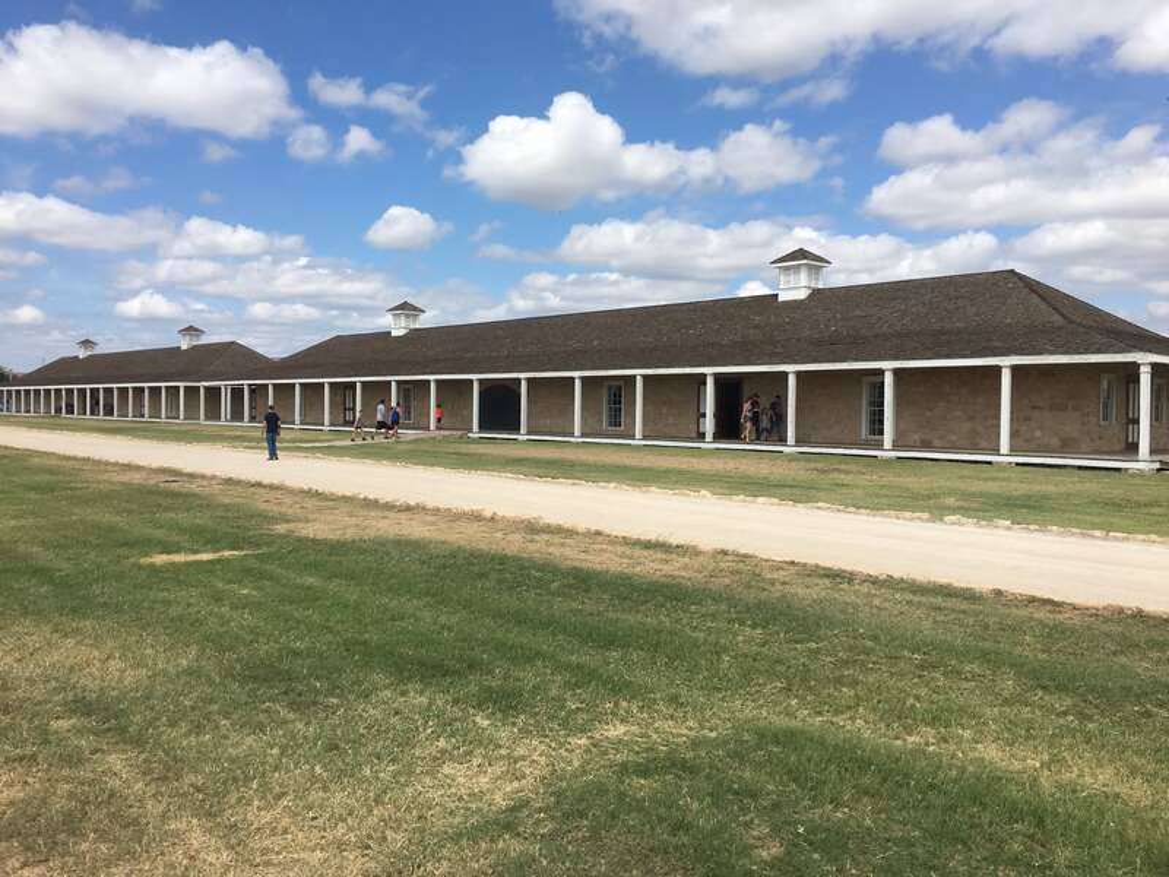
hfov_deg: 61.7
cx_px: 584
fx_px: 979
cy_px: 438
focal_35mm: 29
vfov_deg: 48.2
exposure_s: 1/2331
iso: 25
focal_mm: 4.15
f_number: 2.2
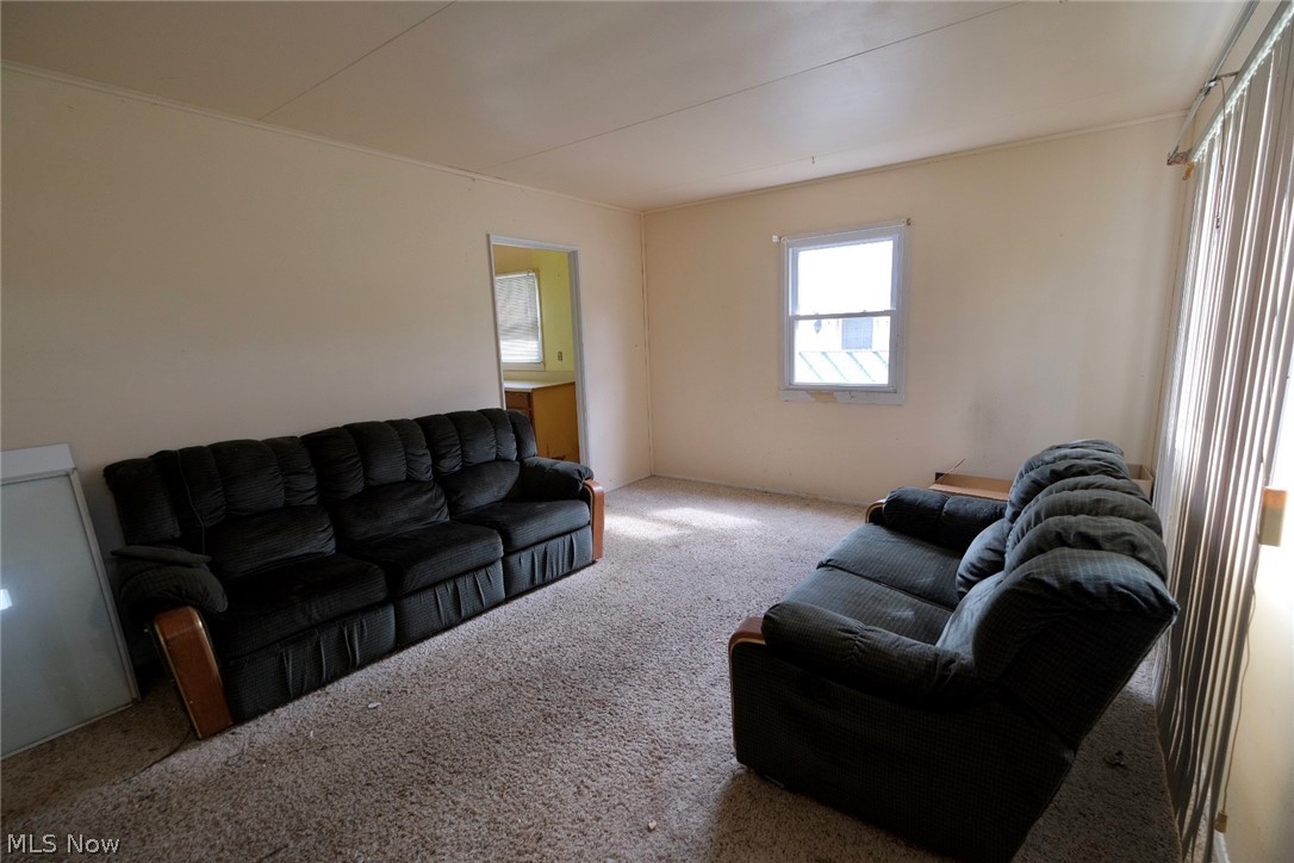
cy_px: 432
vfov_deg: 77.3
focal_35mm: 15
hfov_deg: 100.4
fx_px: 539
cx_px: 647
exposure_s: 1/30
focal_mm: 10
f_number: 4
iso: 320
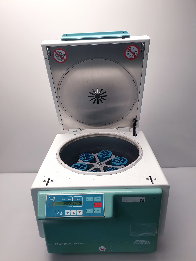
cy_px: 130
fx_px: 196
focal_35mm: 26
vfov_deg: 67.3
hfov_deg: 53.1
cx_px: 98
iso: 80
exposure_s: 1/100
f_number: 2.4
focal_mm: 4.3
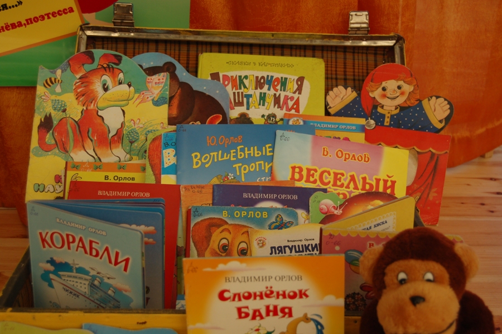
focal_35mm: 51
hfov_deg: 38.9
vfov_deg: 26.4
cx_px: 251
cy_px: 167
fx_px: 710
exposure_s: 1/125
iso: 400
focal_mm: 34
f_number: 4.5
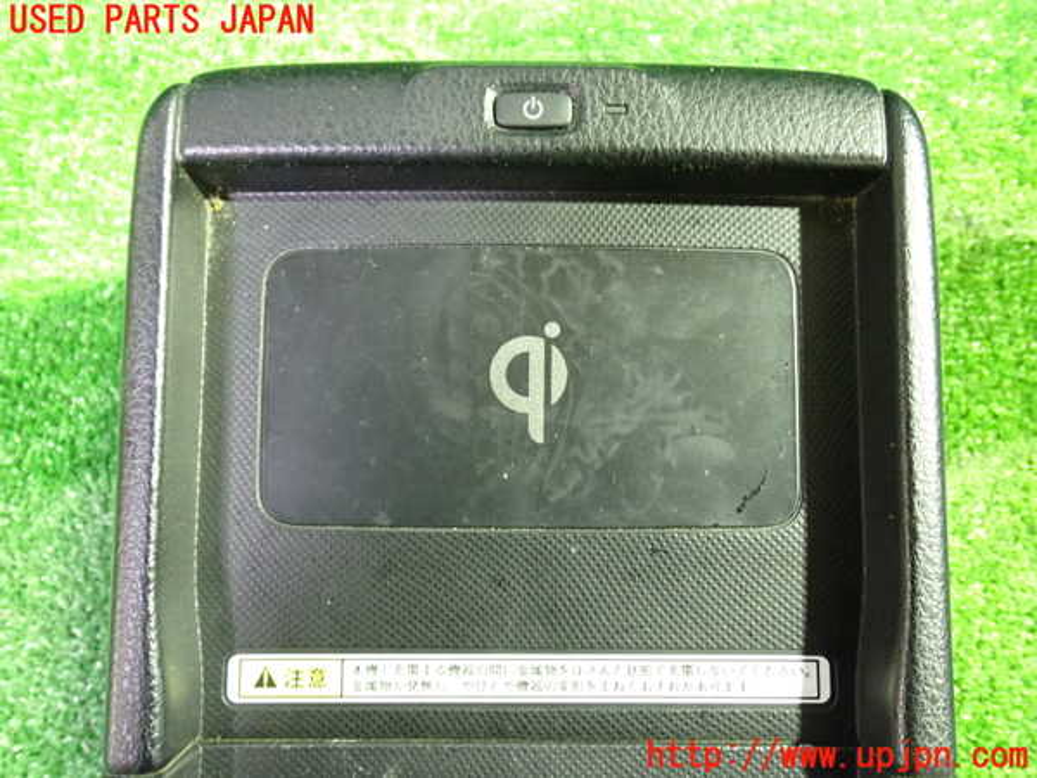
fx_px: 899
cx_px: 518
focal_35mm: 30
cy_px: 389
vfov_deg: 46.8
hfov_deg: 60.0
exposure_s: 1/8
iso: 1000
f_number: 2.3
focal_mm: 5.4
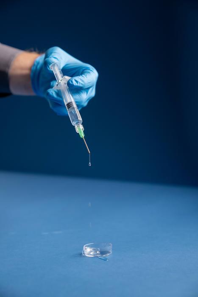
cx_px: 99
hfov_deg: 19.5
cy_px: 148
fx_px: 577
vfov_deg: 28.8
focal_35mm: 70
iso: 1250
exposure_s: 1/200
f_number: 4
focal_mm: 70
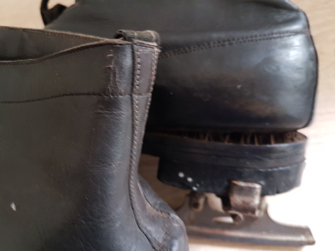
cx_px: 168
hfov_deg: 67.3
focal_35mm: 26
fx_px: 252
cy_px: 126
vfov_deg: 53.1
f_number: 1.7
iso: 200
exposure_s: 1/10
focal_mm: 4.2
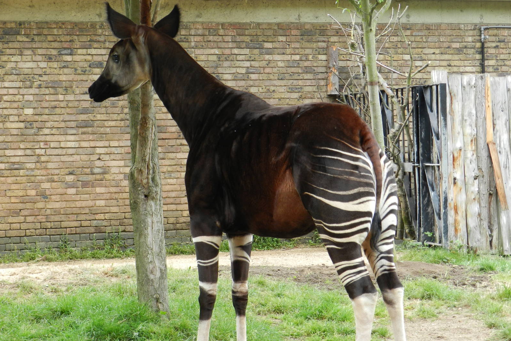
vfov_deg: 15.5
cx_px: 256
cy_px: 158
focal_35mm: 88
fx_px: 1249
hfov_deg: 23.1
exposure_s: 1/50
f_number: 4.4
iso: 160
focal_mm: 14.9
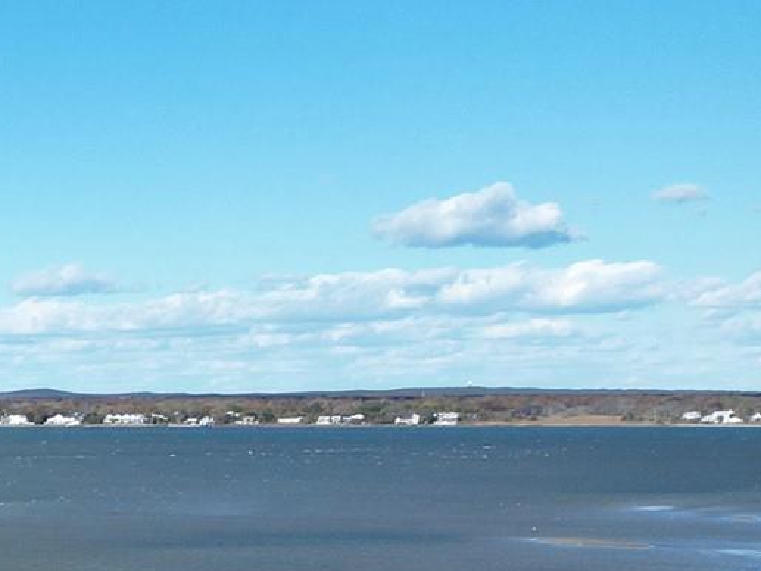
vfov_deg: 14.4
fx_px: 2089
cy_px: 892
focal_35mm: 95
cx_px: -505
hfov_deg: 17.6
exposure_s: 1/3200
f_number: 1.7
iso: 120
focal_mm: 6.72
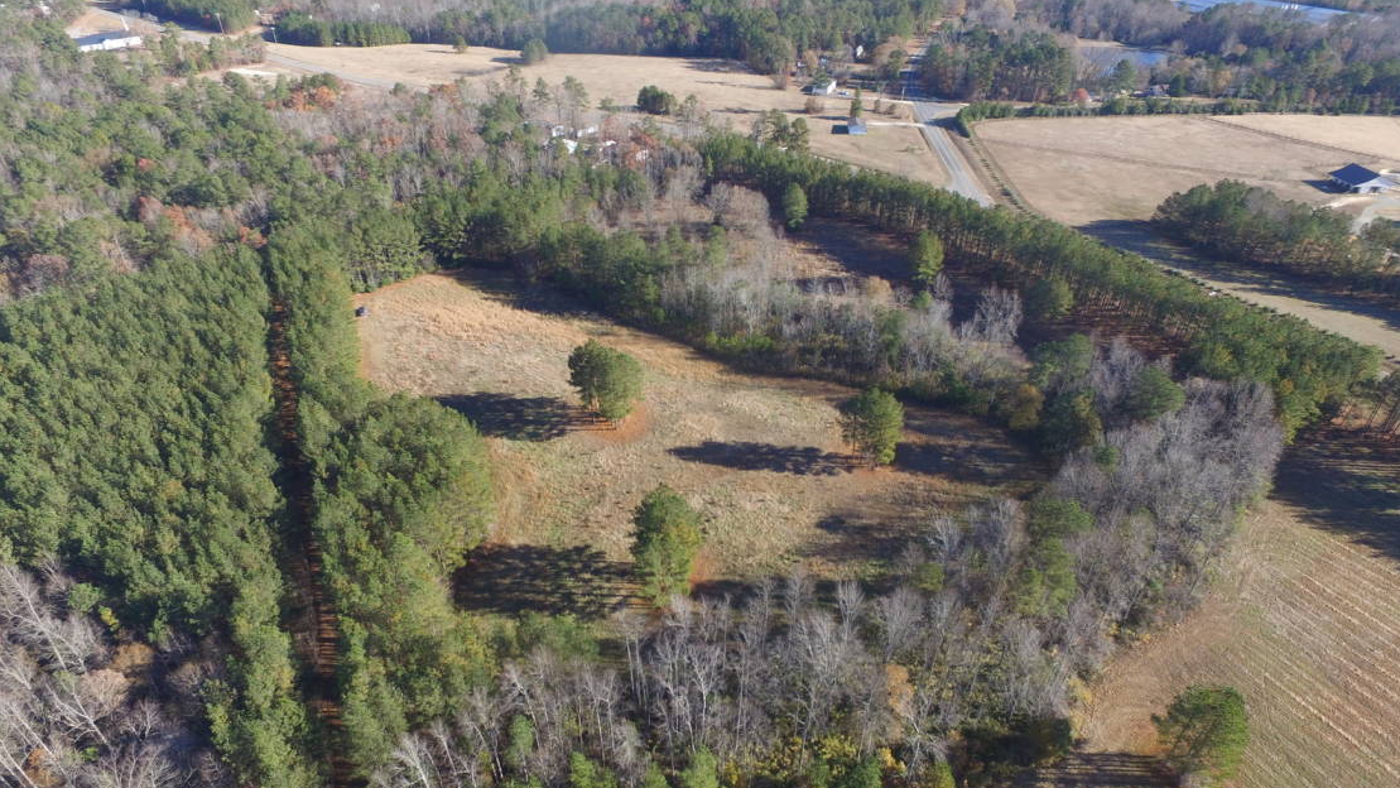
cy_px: 457
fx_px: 817
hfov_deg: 81.2
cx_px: 706
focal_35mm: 22
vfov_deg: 51.3
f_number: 2.8
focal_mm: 3.61
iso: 100
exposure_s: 1/273
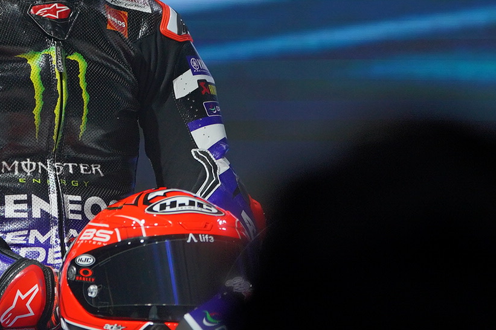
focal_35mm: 410
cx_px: 19
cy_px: -22
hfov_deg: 5.0
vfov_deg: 3.3
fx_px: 5647
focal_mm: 114
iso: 320
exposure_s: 1/320
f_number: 3.2
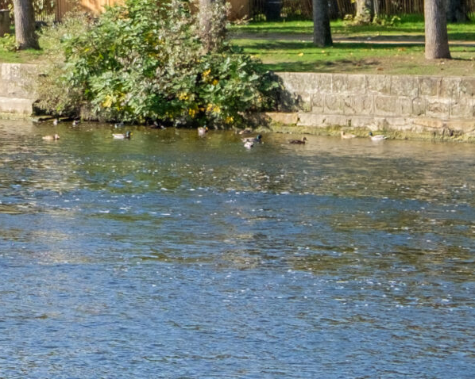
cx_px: -481
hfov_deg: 9.2
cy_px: -194
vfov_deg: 7.7
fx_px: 2769
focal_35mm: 197
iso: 200
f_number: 5.6
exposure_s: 1/950
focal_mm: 32.9
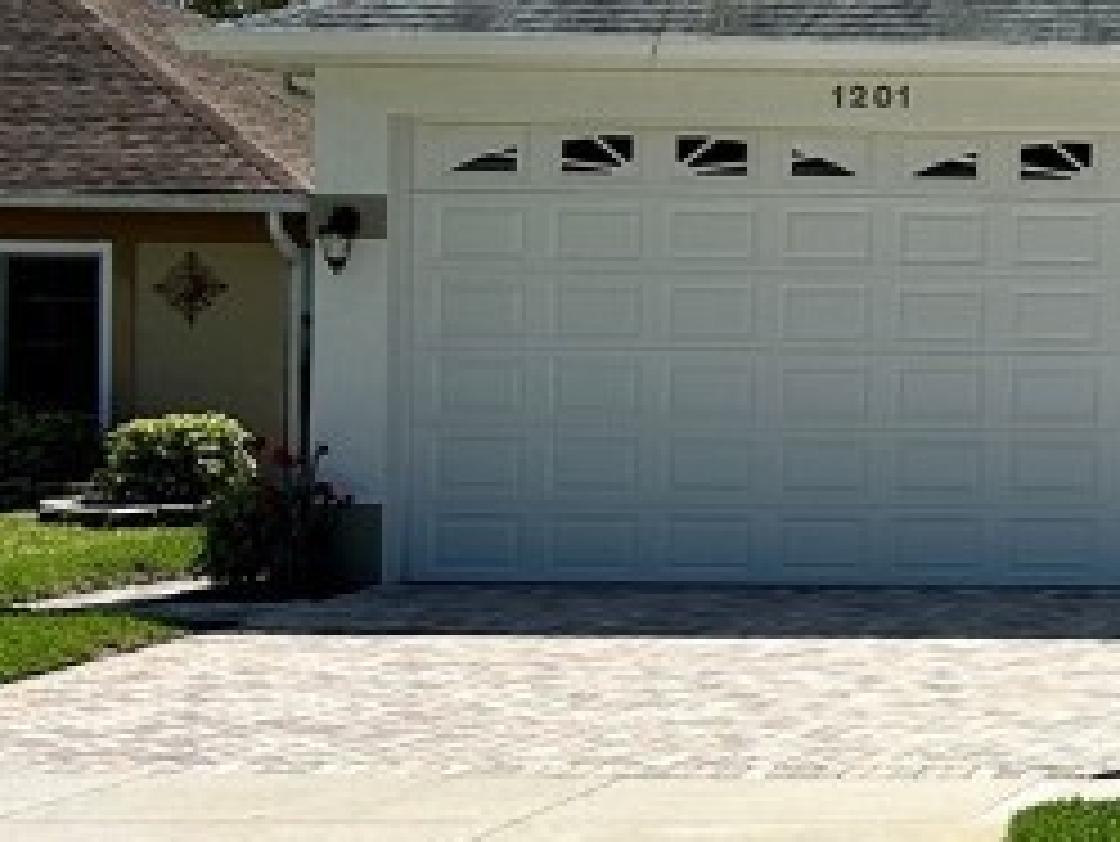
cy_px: 320
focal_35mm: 107
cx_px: 2078
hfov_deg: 15.5
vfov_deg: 13.8
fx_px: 3464
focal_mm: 5.7
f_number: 1.5
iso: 50
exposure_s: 1/5319
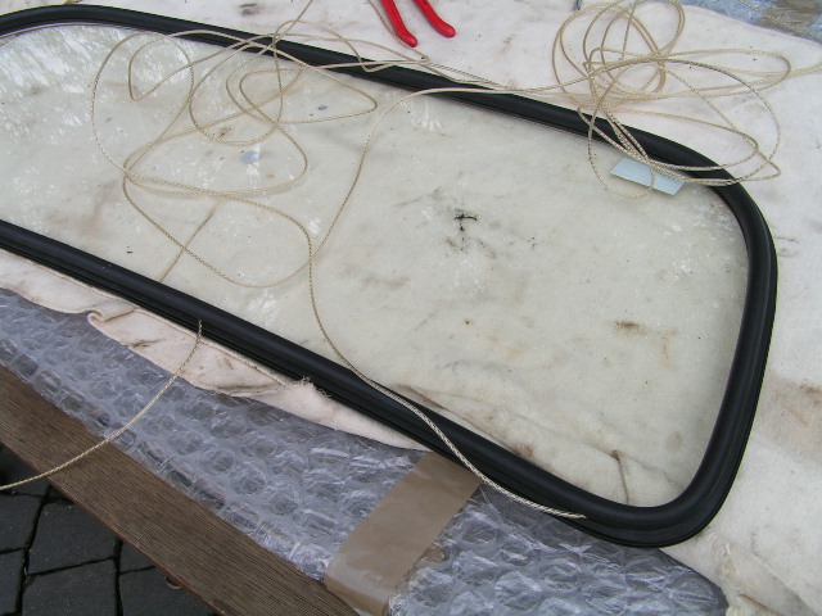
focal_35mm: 38
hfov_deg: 49.0
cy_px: 308
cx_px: 411
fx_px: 902
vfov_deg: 37.7
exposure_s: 1/160
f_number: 5.6
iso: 50
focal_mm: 6.3
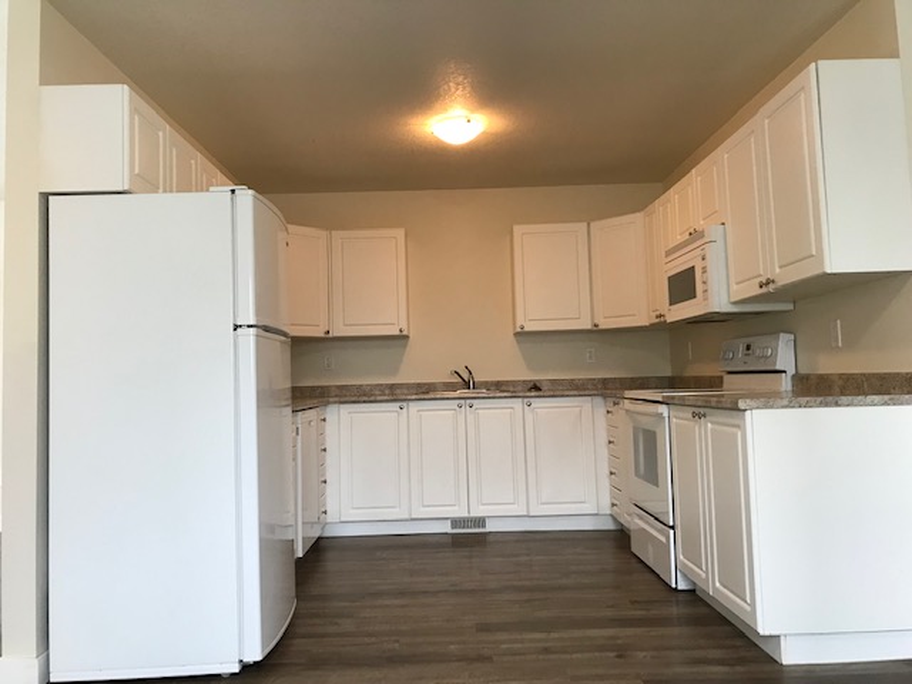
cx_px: 456
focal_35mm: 28
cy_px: 342
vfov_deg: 49.7
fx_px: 738
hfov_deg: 63.4
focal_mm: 3.99
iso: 32
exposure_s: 1/30
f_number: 1.8
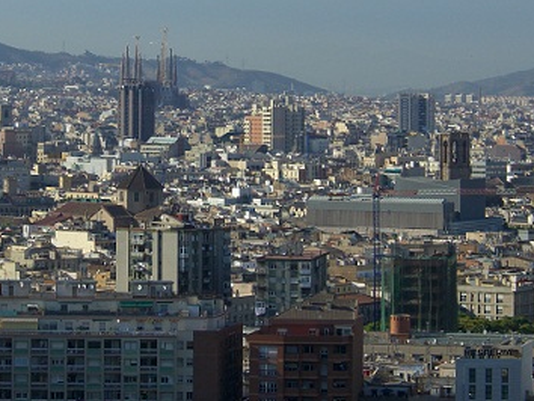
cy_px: 75
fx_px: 2902
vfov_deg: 7.9
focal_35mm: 188
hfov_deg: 10.5
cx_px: 164
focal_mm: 23.7
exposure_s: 1/320
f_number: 5.4
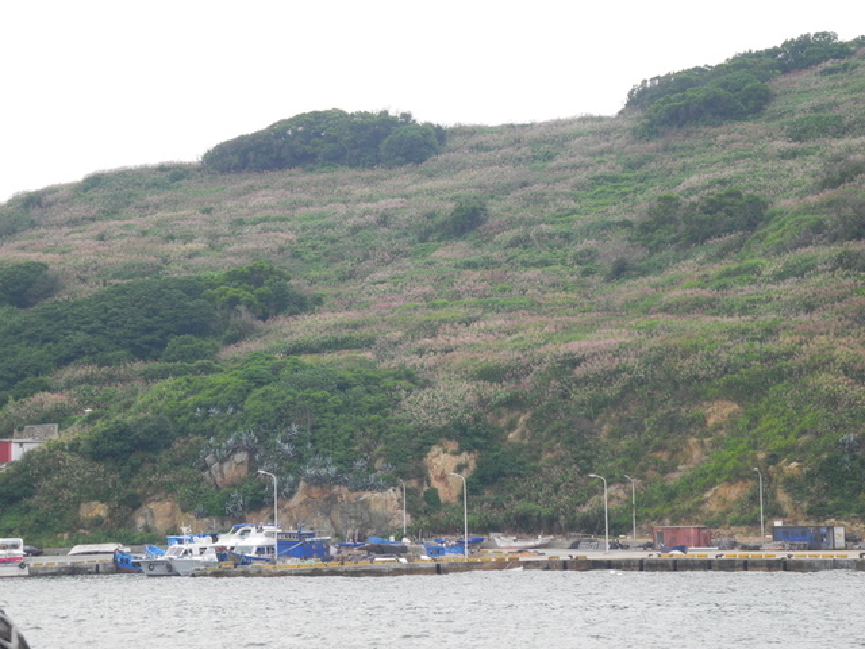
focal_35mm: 105
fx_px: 2624
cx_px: 432
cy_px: 324
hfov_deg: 18.7
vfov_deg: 14.1
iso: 100
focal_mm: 22.5
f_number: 4.5
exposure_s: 1/414
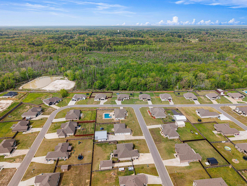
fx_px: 171
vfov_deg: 56.8
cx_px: 124
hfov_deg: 71.6
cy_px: 93
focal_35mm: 24
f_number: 1.8
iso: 120
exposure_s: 1/180
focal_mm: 8.67
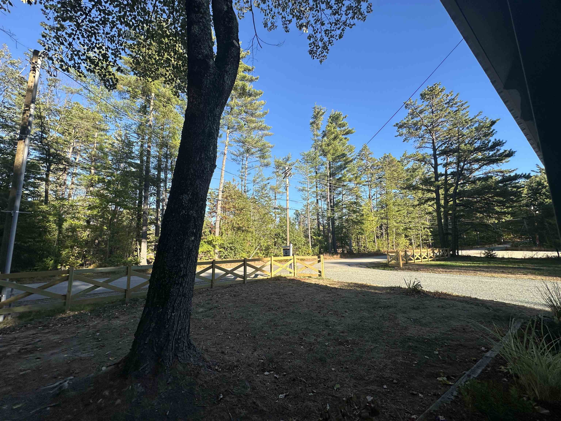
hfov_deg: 102.1
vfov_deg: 85.7
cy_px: 210
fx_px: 227
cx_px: 280
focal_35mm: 14
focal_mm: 2.22
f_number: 2.2
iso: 40
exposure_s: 1/690
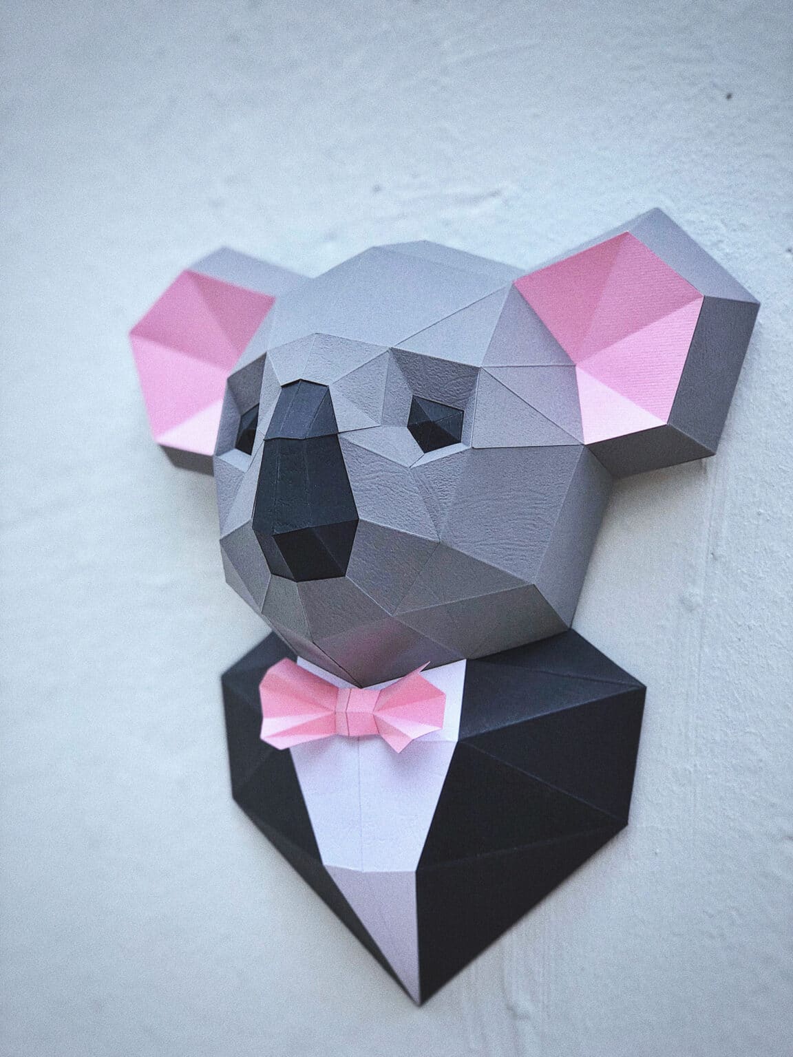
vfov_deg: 33.8
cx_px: 396
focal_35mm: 57
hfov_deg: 25.7
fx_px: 1741
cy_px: 528
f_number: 2.8
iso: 20
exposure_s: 1/156
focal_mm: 6.6
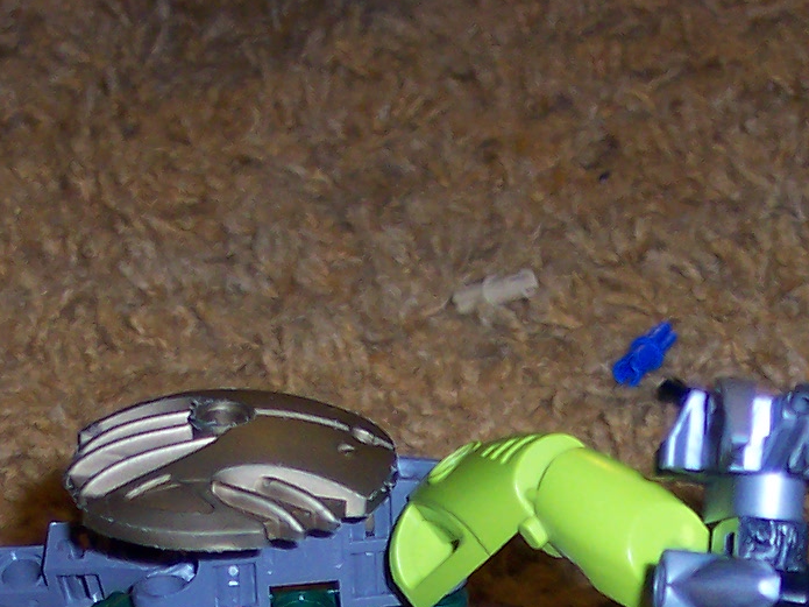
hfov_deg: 14.0
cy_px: 1123
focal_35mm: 141
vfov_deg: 9.9
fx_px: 3295
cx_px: 505
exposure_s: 1/30
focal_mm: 8
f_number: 2.8
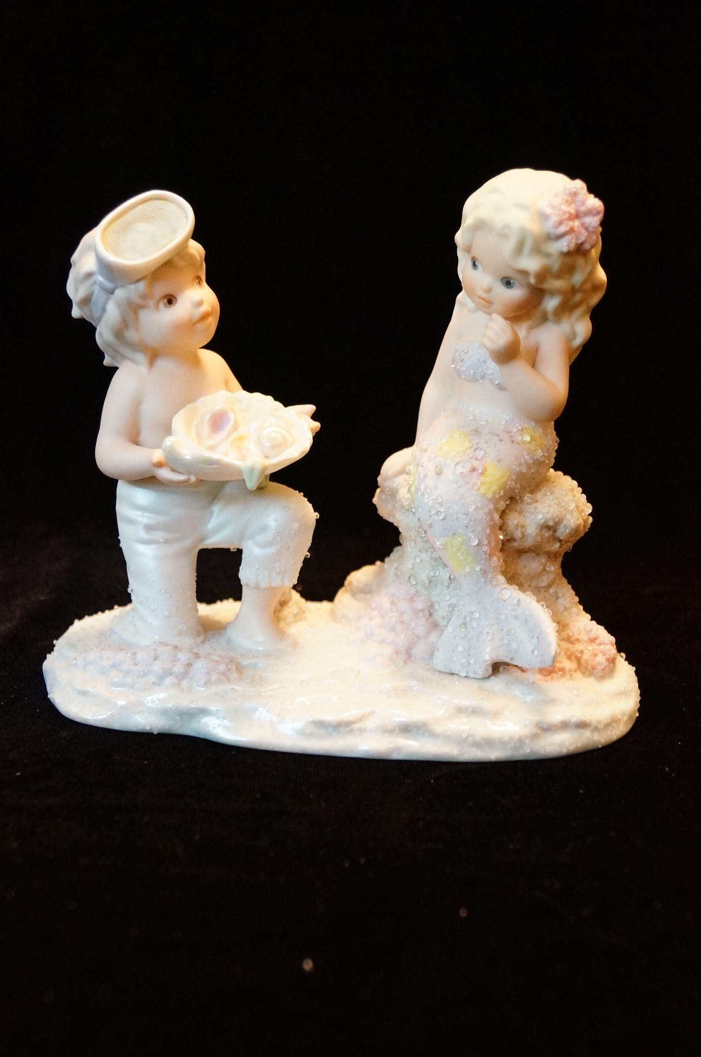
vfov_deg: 40.4
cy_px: 503
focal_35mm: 49
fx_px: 1436
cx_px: 315
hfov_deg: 27.4
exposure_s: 1/25
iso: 3200
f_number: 4.5
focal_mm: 28
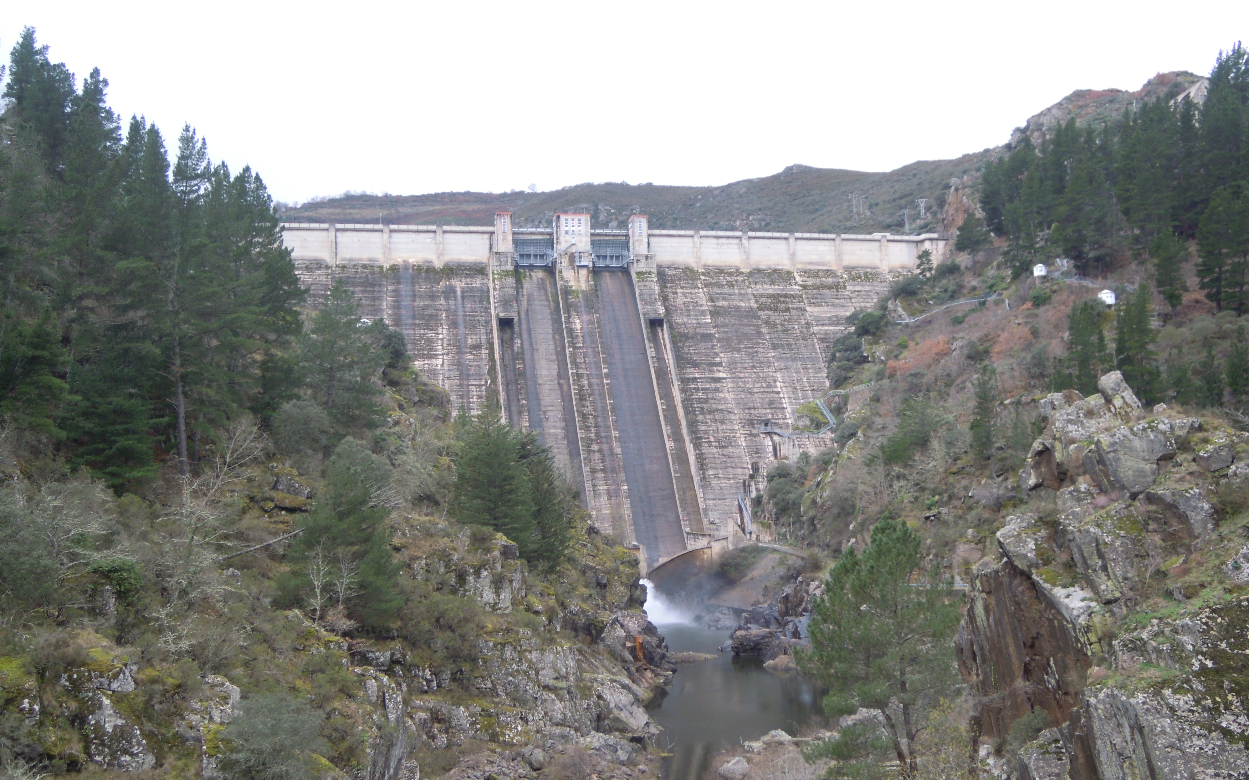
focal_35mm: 34
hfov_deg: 56.7
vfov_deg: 37.2
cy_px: 446
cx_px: 626
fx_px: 1157
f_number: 2.8
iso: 100
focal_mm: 5.7
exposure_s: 1/125
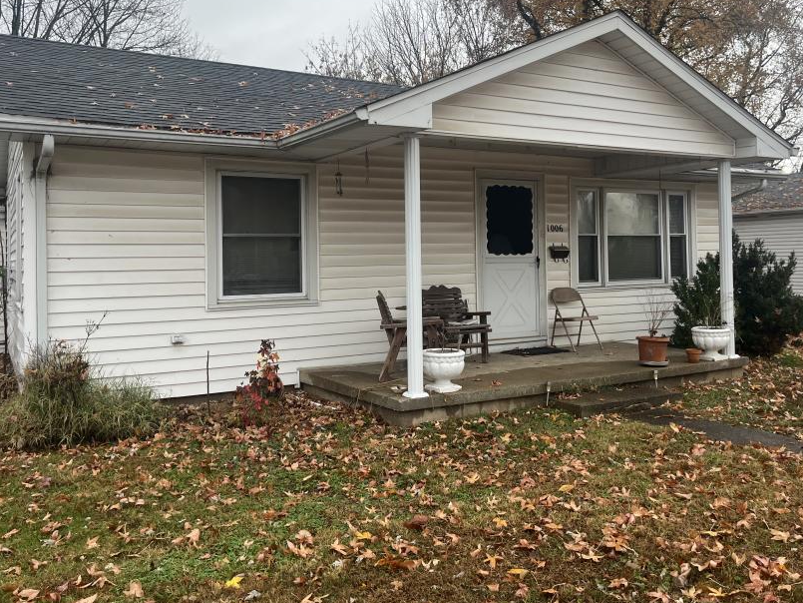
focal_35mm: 31
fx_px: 719
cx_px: 396
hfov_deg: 58.3
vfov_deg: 45.3
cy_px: 250
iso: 40
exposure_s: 1/213
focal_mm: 5.1
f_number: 1.6
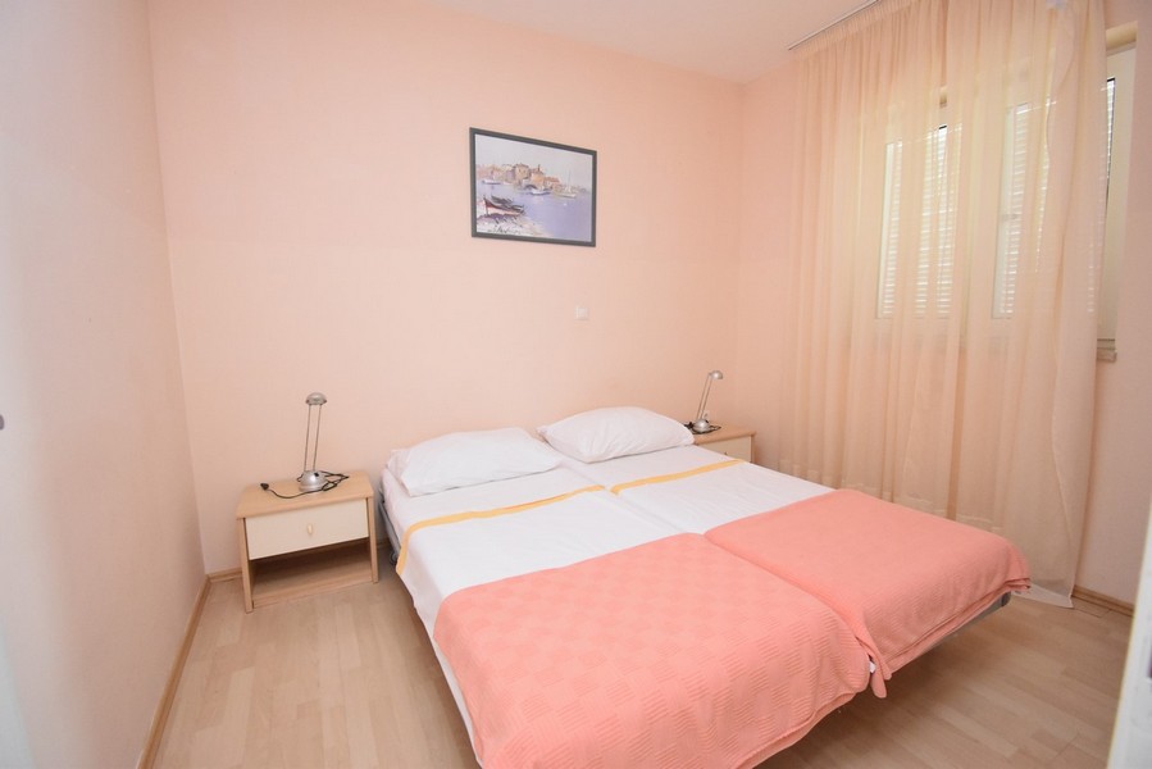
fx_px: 480
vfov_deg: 77.4
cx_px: 576
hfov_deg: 100.4
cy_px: 384
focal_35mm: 15
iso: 4000
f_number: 4.5
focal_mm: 10
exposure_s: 1/125
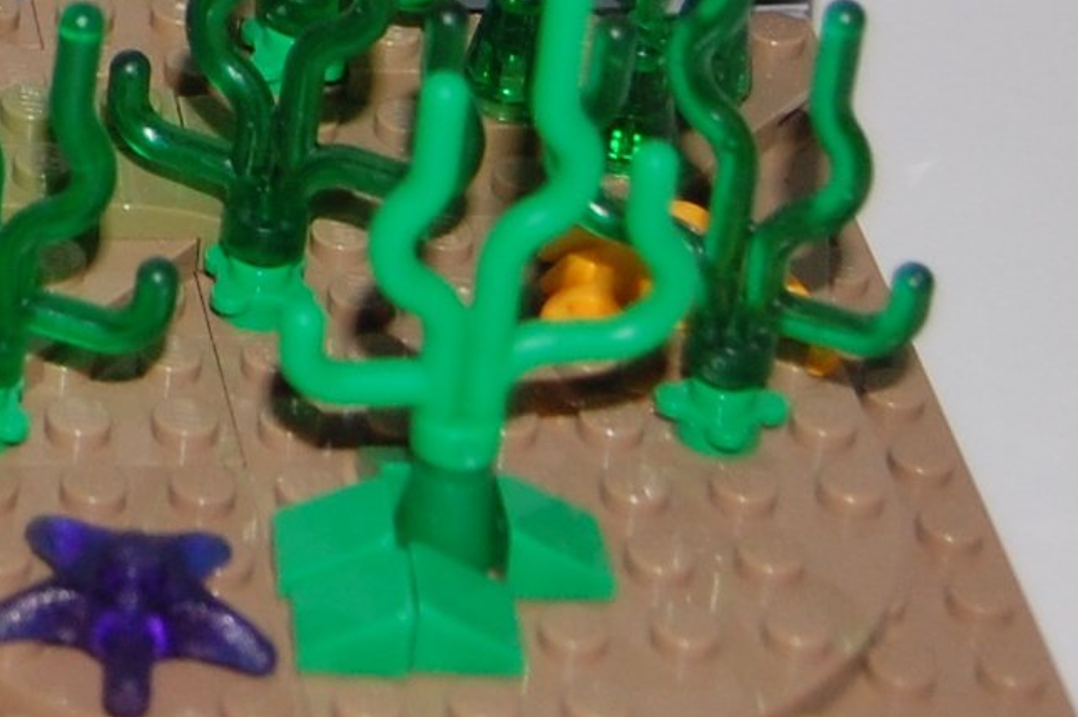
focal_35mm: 168
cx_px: -841
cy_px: -520
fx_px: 5027
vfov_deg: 7.9
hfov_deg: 11.4
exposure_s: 1/60
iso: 400
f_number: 4
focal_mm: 24
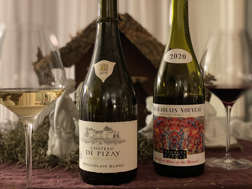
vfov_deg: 28.0
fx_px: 379
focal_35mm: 52
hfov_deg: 36.8
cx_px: 126
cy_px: 94
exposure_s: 1/15
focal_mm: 6
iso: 400
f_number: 2
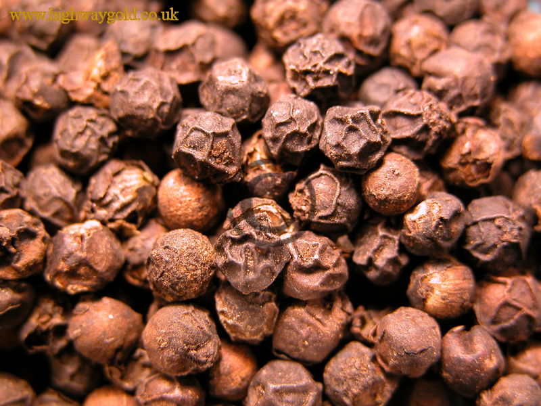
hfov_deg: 21.1
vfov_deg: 15.9
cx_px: 270
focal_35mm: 93
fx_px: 1453
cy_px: 203
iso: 100
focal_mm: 23.7
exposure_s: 1/36.9
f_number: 3.6
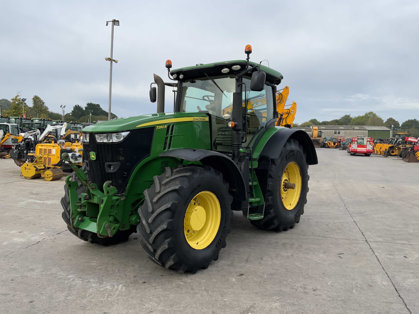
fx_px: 351
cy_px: 157
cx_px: 210
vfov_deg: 48.2
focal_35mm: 29
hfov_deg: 61.7
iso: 16
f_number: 1.8
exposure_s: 1/728
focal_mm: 3
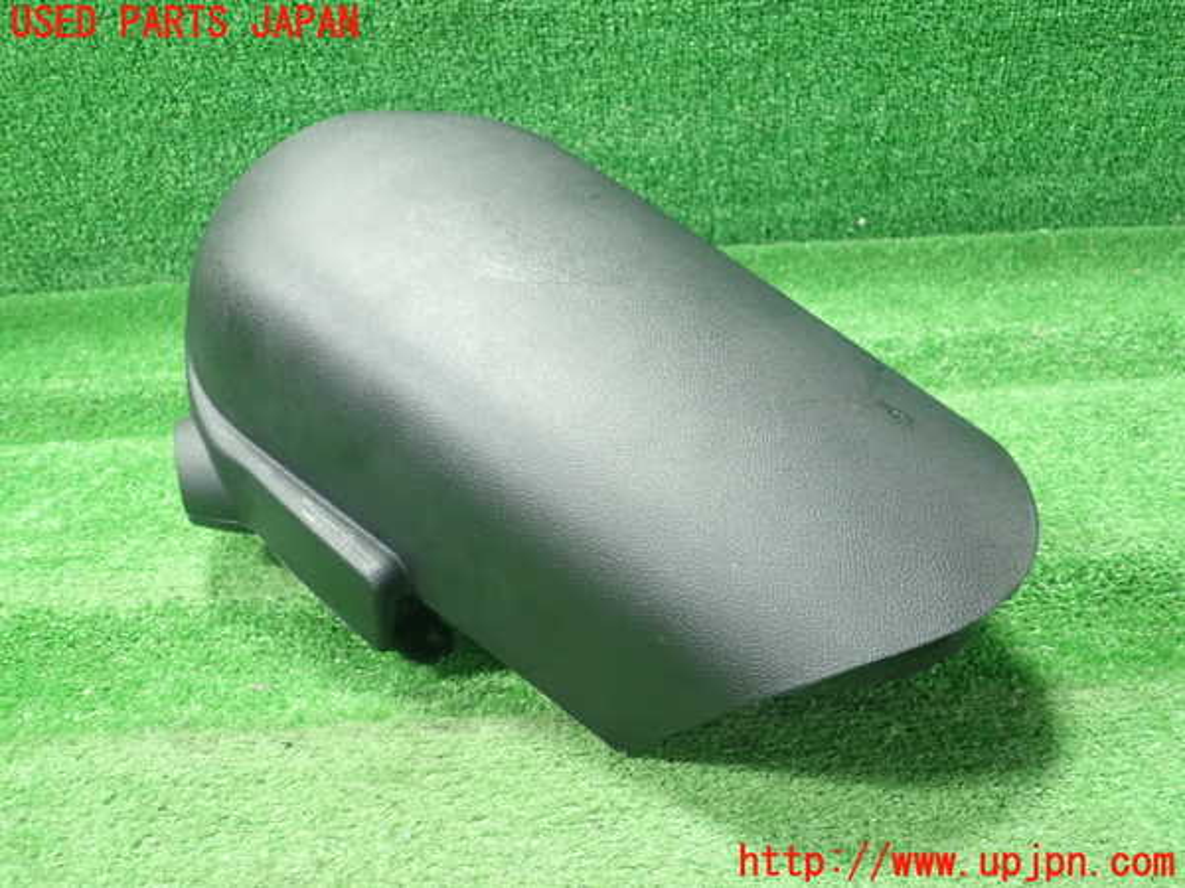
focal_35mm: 30
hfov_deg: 60.0
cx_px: 592
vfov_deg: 46.8
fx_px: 1027
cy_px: 444
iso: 800
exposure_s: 1/80
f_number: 2.3
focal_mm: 5.5
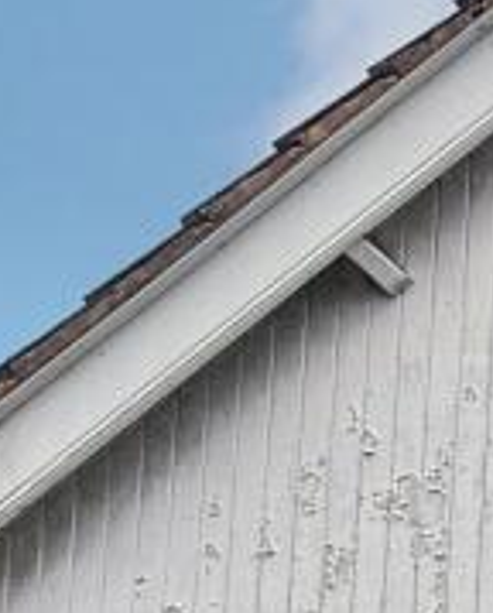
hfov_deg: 12.0
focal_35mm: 78
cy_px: 795
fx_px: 1418
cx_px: 1400
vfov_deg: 22.0
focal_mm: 2.22
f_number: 2.2
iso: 50
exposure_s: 1/228
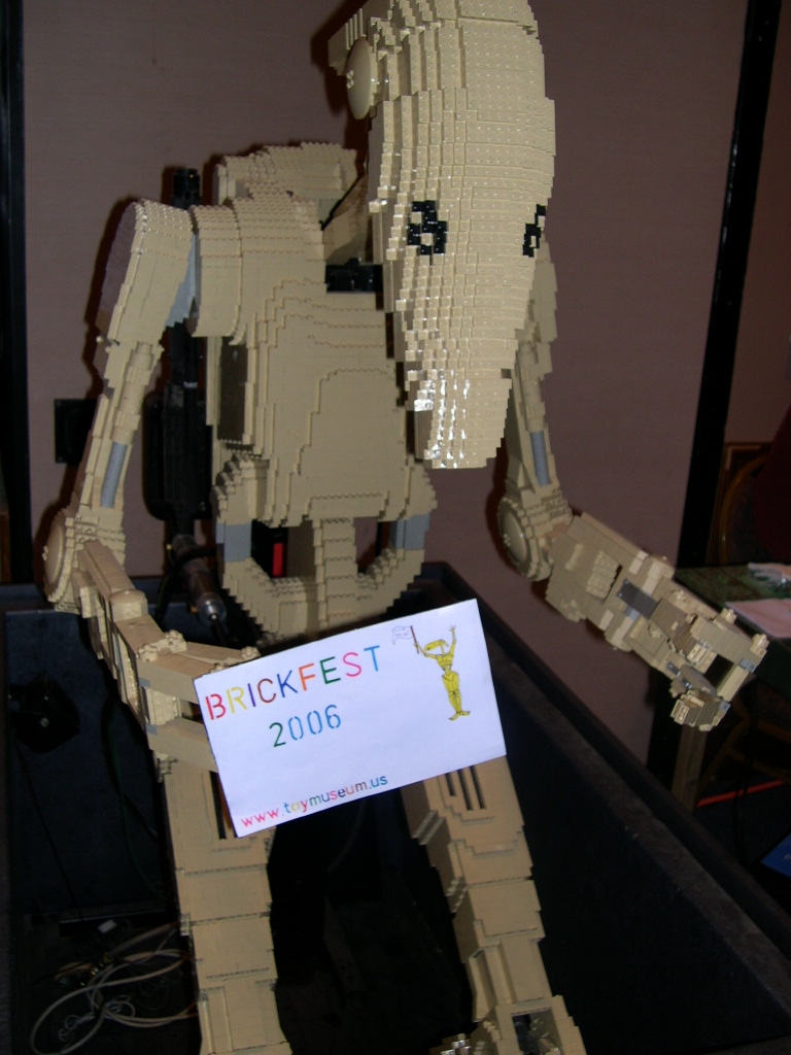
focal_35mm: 38
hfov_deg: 37.7
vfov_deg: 49.0
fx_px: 1158
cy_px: 528
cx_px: 396
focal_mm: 8
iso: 100
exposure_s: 1/60
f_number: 2.8
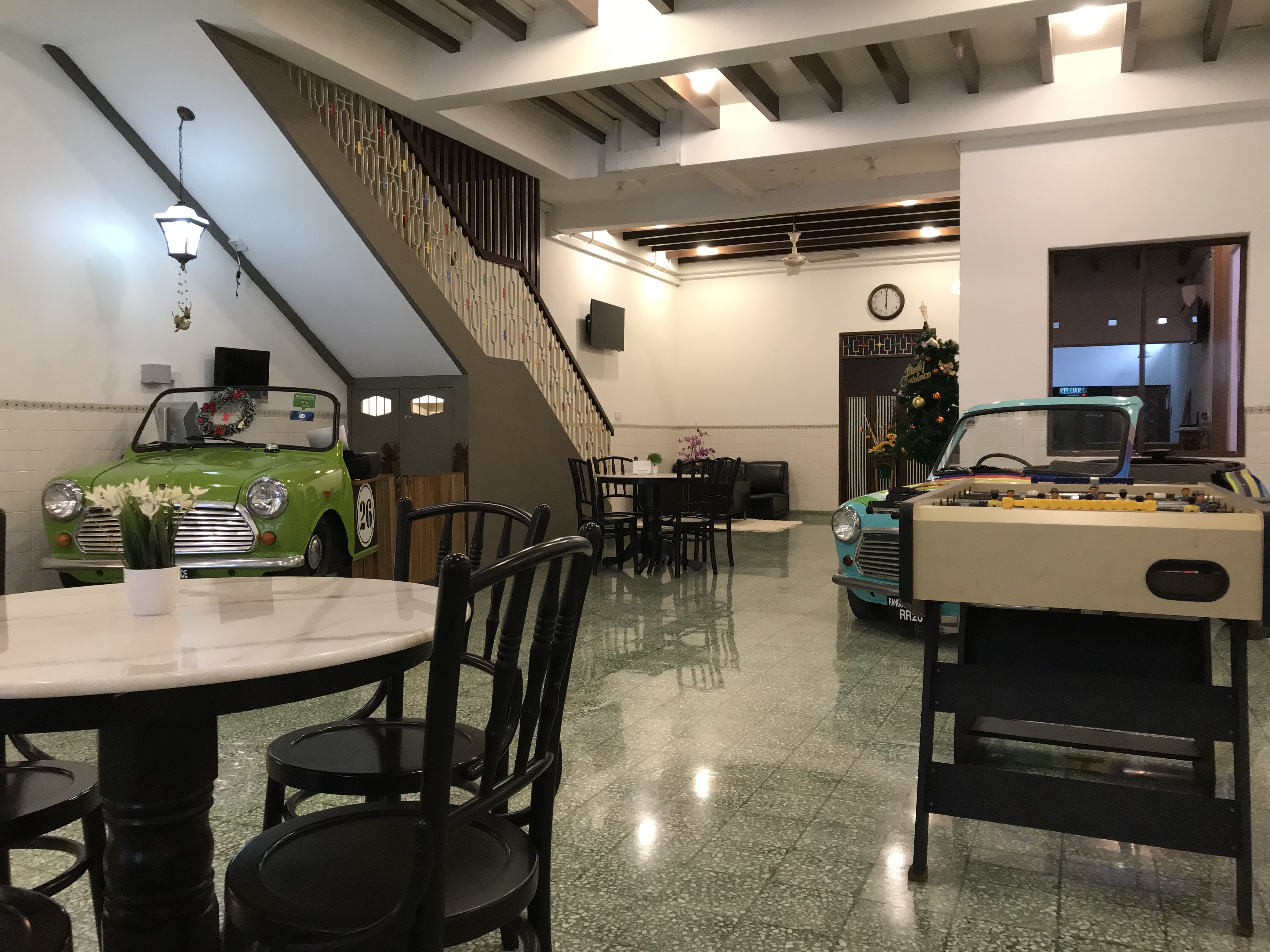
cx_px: 635
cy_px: 476
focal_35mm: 28
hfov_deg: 63.4
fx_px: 1027
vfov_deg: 49.7
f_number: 1.8
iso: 160
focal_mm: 3.99
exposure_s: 1/33
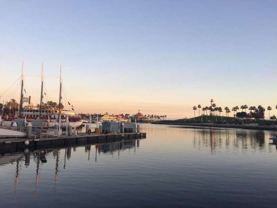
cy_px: 104
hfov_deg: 61.7
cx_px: 138
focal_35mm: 29
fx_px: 232
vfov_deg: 48.2
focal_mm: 4.15
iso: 32
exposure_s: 1/326
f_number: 2.2
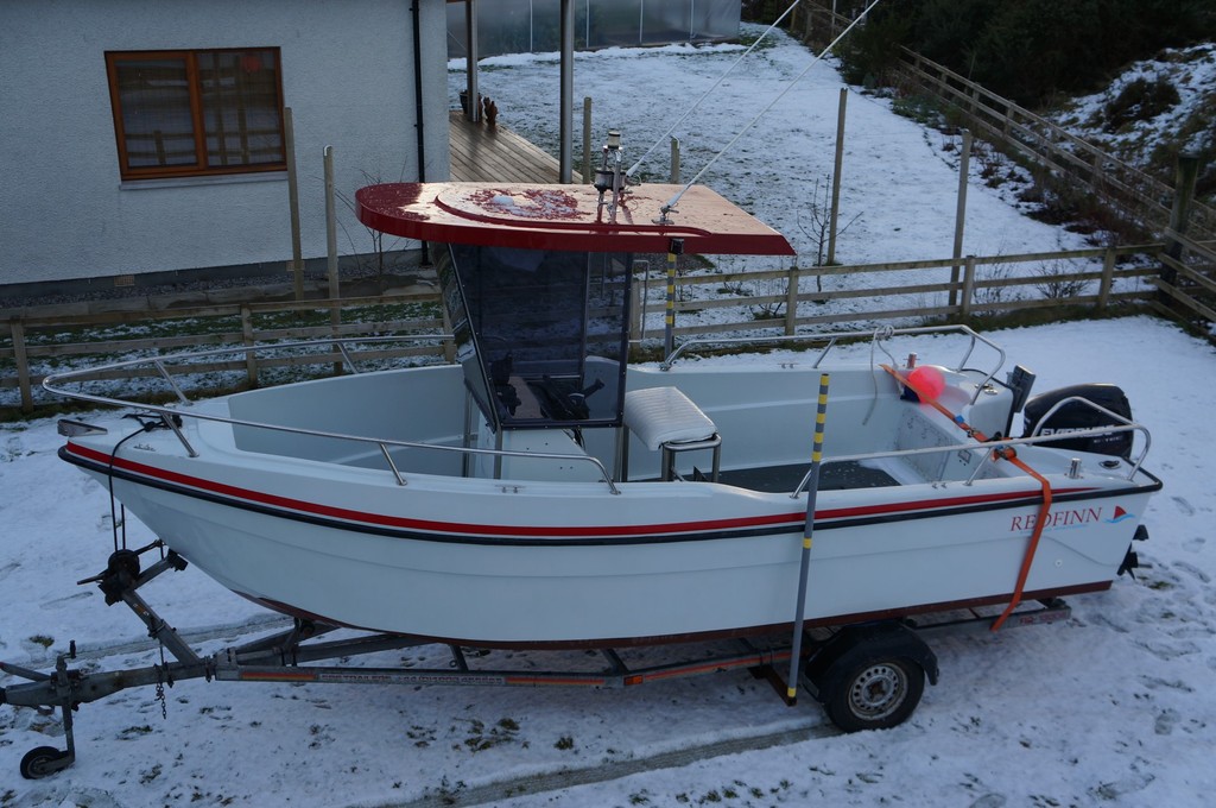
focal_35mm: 40
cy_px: 404
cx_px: 608
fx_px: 1366
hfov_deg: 48.0
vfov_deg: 32.9
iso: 100
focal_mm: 27
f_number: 4.5
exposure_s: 1/160
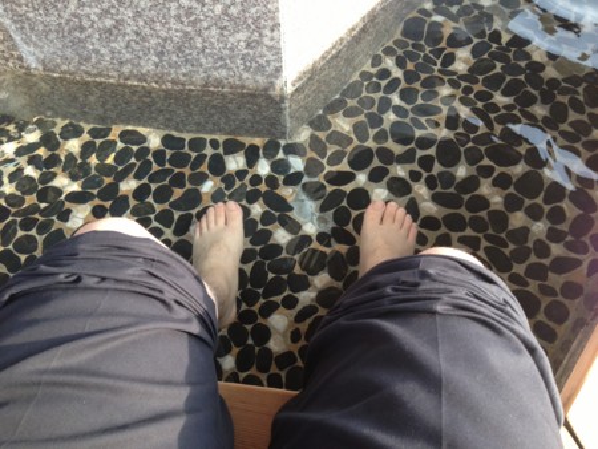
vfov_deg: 43.0
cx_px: 299
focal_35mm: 33
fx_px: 570
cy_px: 224
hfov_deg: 55.3
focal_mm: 4.13
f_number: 2.4
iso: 100
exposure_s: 1/120
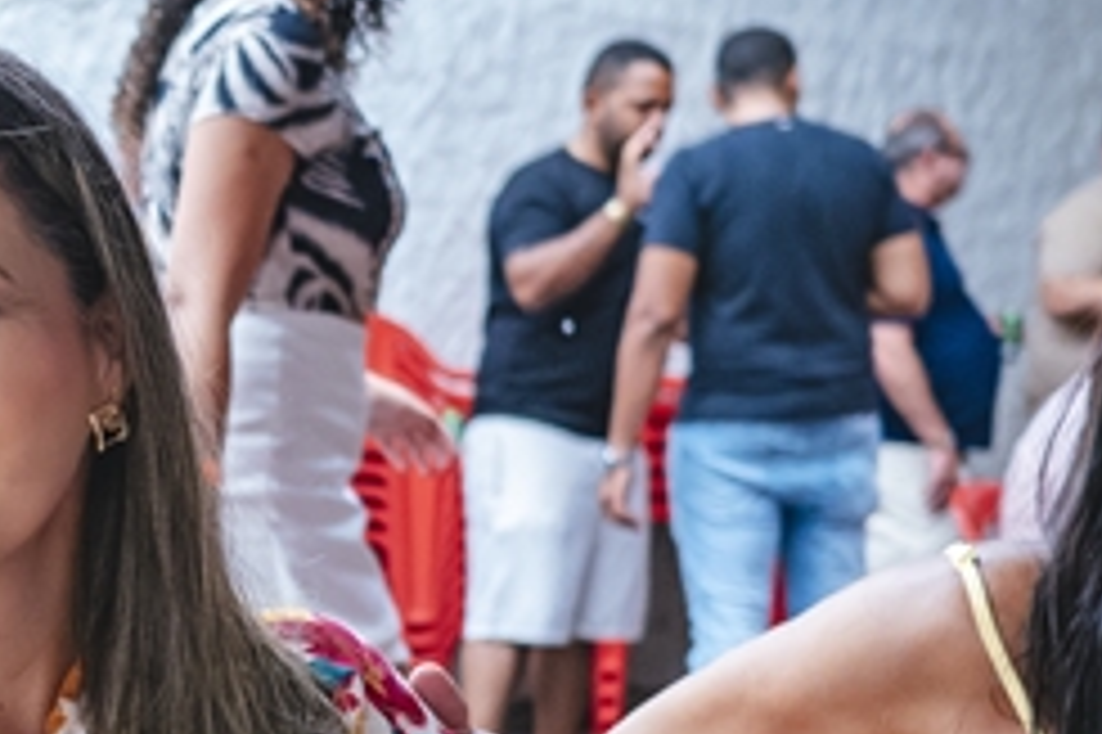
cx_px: -459
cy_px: 709
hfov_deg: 17.2
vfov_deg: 12.4
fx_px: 3334
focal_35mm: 109
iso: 1600
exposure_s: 1/1250
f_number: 2.8
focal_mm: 24
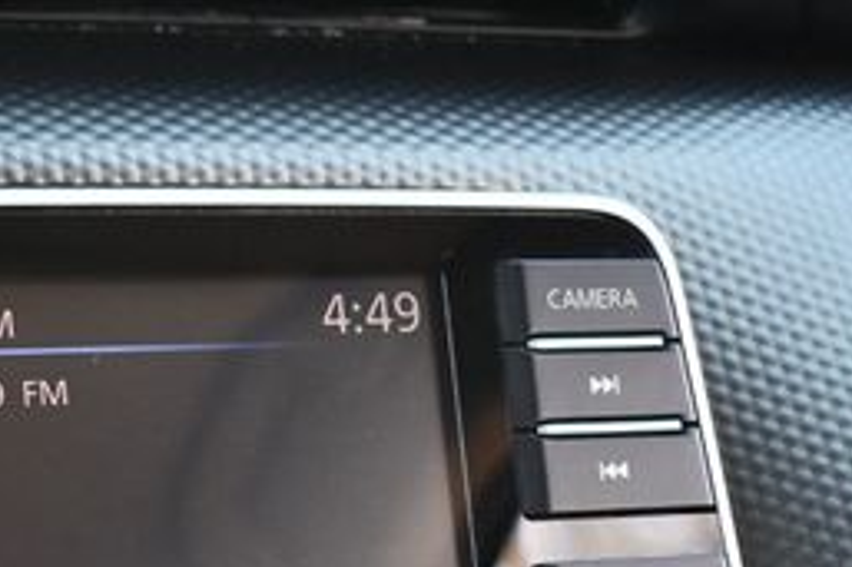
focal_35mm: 112
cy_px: 597
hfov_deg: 17.7
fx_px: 2649
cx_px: -63
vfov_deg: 12.1
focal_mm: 30
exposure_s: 1/125
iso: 800
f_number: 4.2
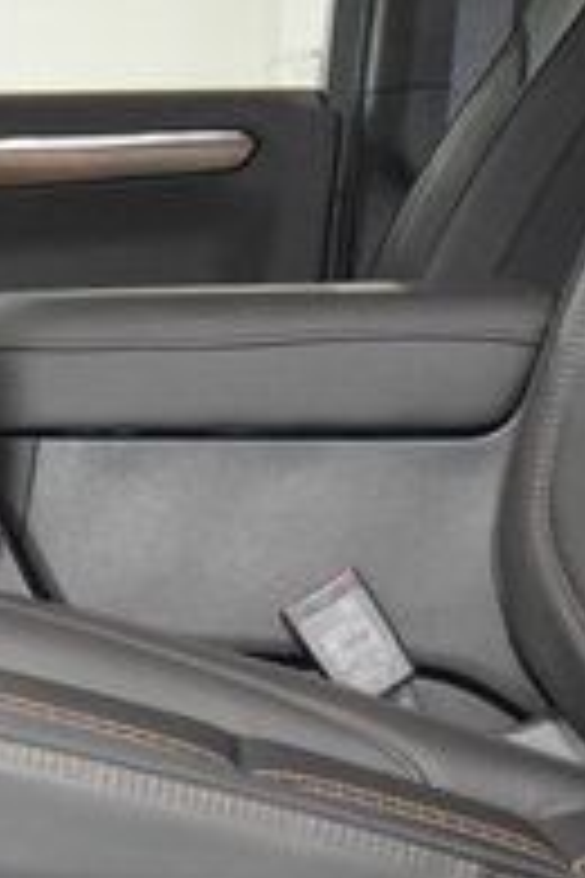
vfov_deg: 17.3
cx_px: -486
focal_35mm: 118
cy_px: 520
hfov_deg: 10.8
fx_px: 2876
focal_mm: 24
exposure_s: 1/60
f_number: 3.8
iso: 3200
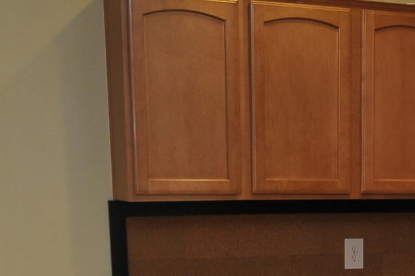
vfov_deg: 14.4
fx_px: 991
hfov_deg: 22.9
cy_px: 454
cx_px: 390
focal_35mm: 86
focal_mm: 18
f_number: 8
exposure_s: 1/30
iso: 640
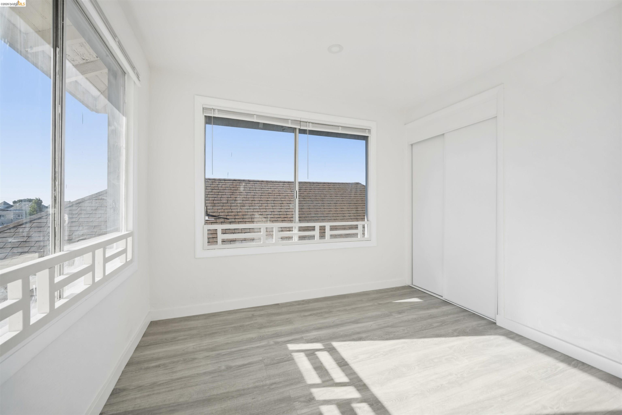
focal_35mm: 14
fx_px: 242
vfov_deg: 81.2
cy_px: 208
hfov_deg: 104.3
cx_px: 311
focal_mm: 9
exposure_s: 1/60
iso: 125
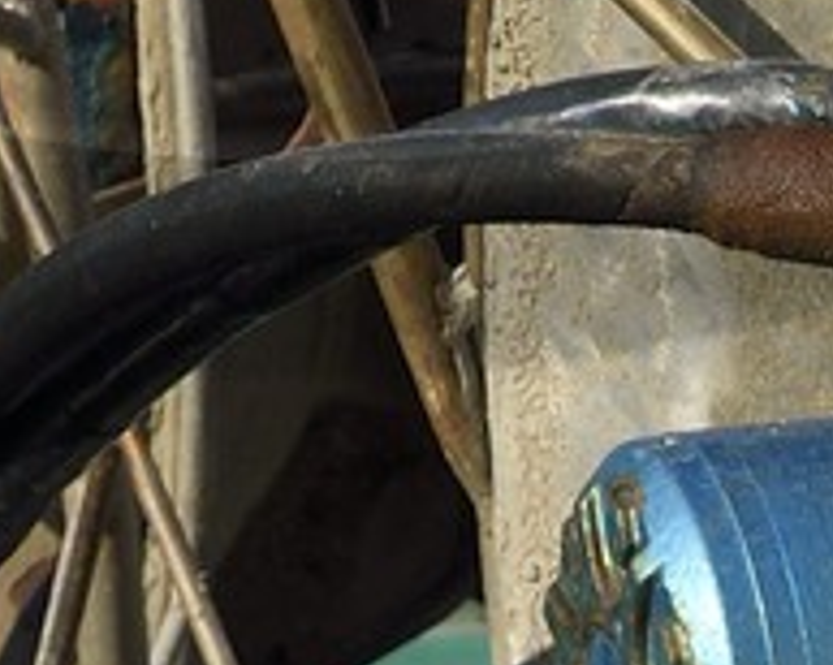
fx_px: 8448
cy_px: -1425
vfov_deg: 4.3
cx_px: 306
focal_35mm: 343
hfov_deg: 5.6
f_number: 9
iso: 200
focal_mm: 44
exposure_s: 1/640
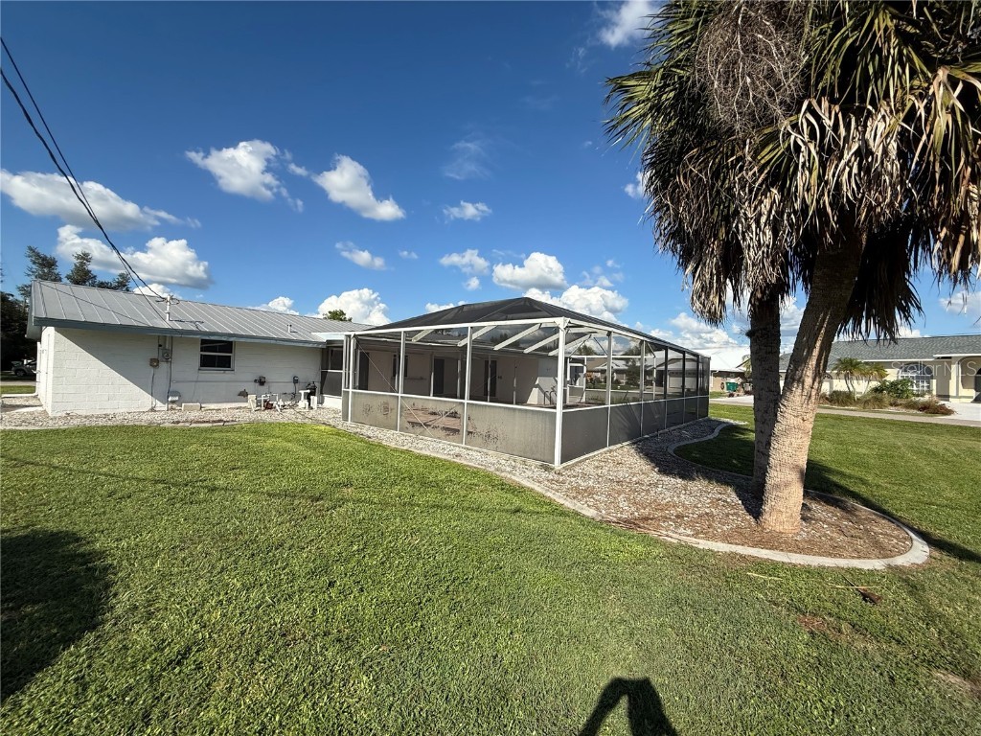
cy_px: 368
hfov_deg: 102.1
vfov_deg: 85.7
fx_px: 397
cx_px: 490
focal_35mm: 14
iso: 50
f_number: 2.2
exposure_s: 1/2976
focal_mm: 2.22
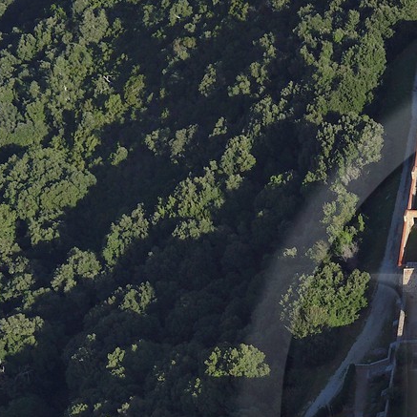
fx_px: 1526
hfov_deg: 14.5
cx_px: 631
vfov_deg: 15.2
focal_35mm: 112
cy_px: 430
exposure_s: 1/1250
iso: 400
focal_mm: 36
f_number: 8
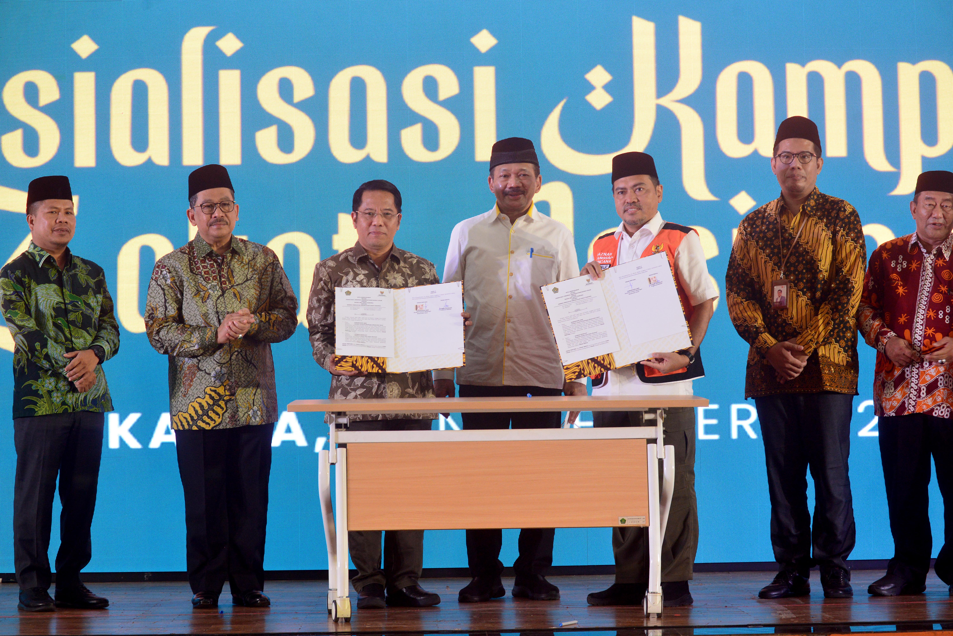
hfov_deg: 19.4
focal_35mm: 105
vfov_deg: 13.1
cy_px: 318
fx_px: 2781
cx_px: 476
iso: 2500
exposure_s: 1/100
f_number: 7.1
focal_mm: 105
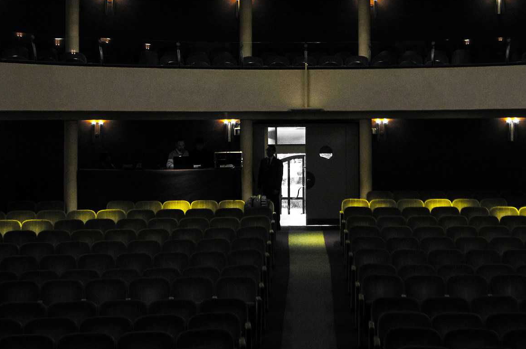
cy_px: 25
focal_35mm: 65
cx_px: 323
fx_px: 949
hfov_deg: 30.9
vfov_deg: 20.4
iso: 1000
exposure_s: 1/30
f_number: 3.5
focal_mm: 21
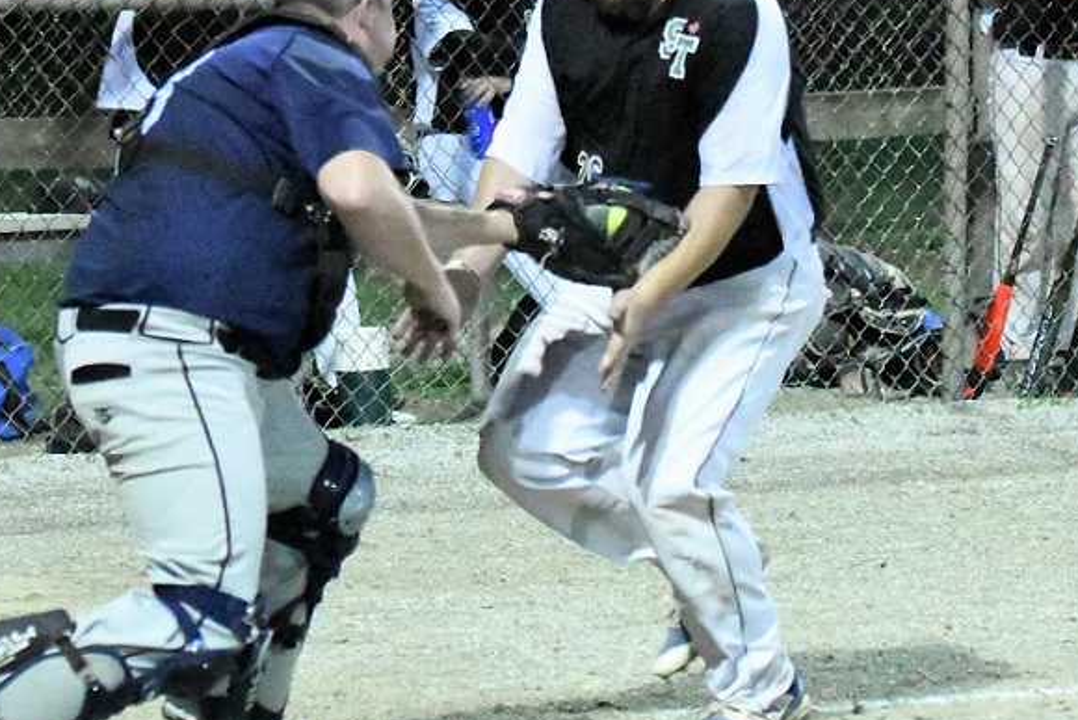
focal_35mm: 177
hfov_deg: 11.6
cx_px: 496
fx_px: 5301
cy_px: 370
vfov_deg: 7.8
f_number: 2.8
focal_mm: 70
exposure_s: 1/1000
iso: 51200
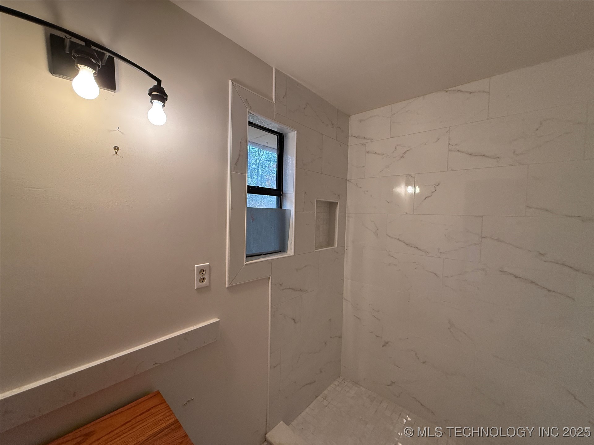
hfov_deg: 102.1
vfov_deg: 85.7
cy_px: 222
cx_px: 297
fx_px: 240
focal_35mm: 14
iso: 250
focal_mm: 2.22
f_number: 2.2
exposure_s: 1/120
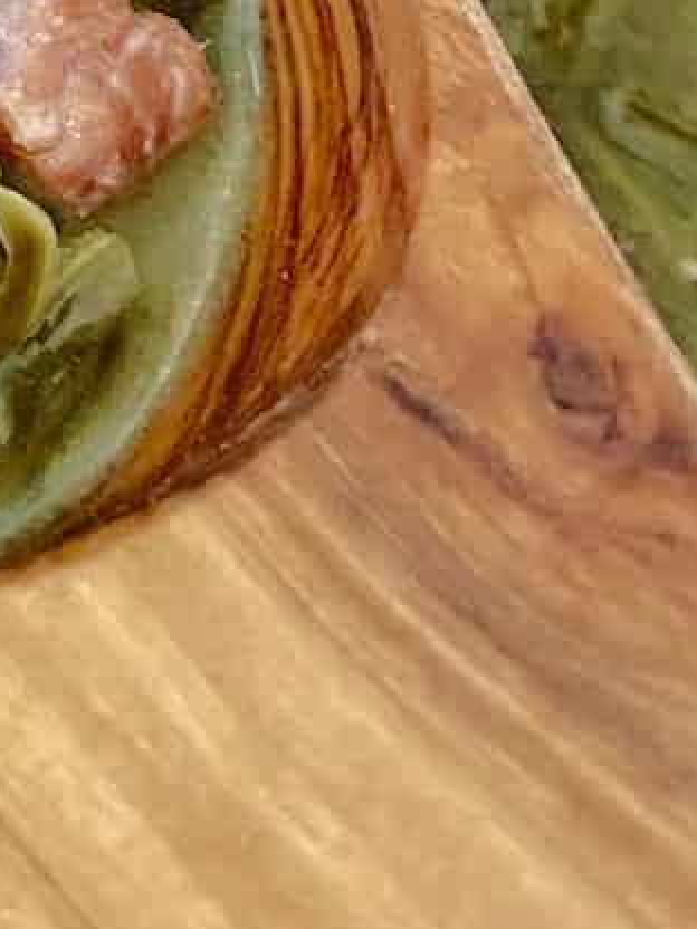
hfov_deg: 13.4
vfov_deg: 18.3
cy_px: -270
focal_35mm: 100
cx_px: -527
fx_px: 2685
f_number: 1.8
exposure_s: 1/30
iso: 500
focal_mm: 4.2
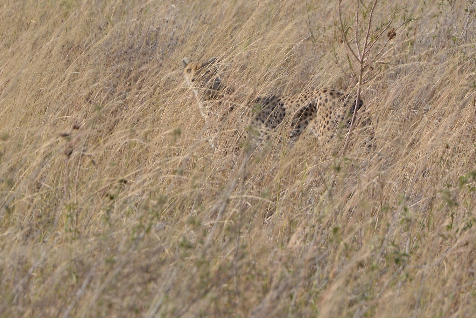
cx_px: 222
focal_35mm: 794
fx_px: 10499
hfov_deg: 2.6
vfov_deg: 1.7
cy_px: 85
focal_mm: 300
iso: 100
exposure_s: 1/100
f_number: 13
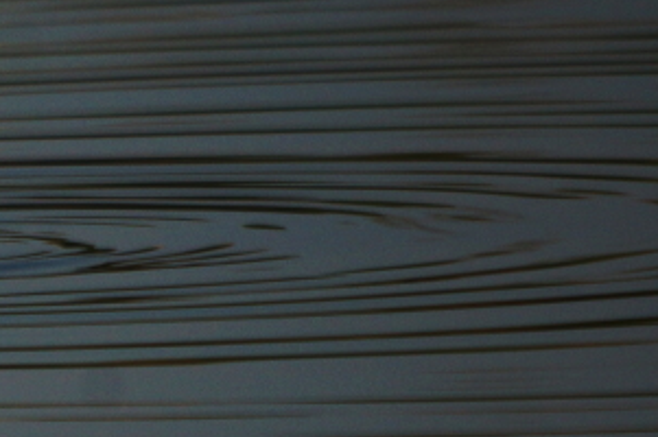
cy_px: 202
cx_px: -284
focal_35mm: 2368
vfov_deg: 0.6
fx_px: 43234
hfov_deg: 0.9
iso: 400
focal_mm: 500
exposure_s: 1/2000
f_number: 6.3
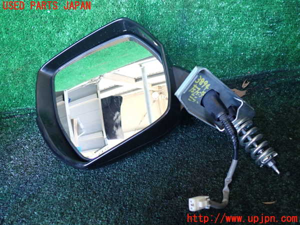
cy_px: 112
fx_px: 260
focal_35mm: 30
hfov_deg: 60.0
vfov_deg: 46.8
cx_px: 150
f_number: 2.3
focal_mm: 5.4
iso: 320
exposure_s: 1/30
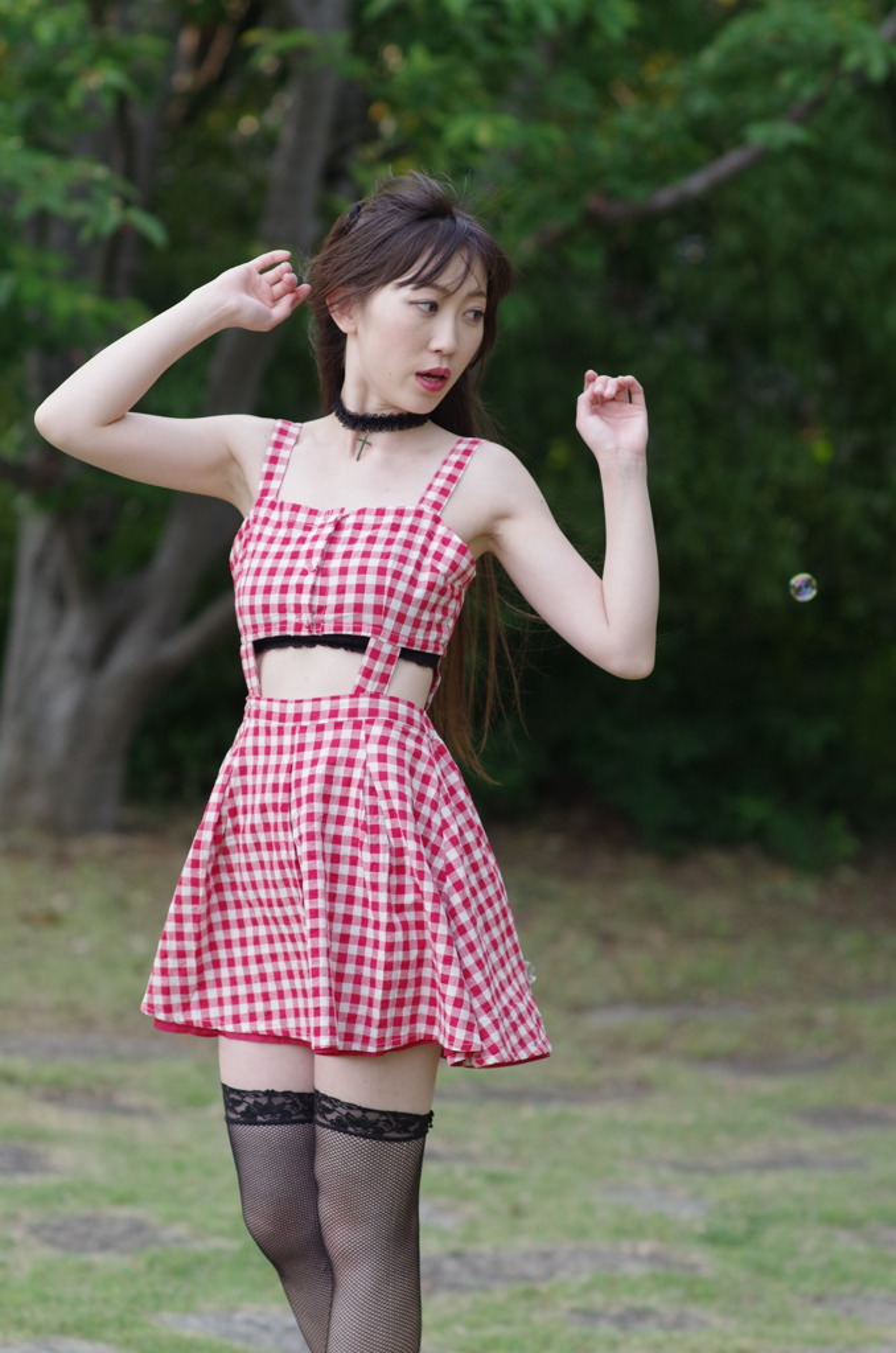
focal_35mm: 127
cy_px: 676
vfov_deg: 16.2
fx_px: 4764
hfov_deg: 10.7
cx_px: 448
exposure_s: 1/640
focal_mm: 85
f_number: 2.8
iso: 400
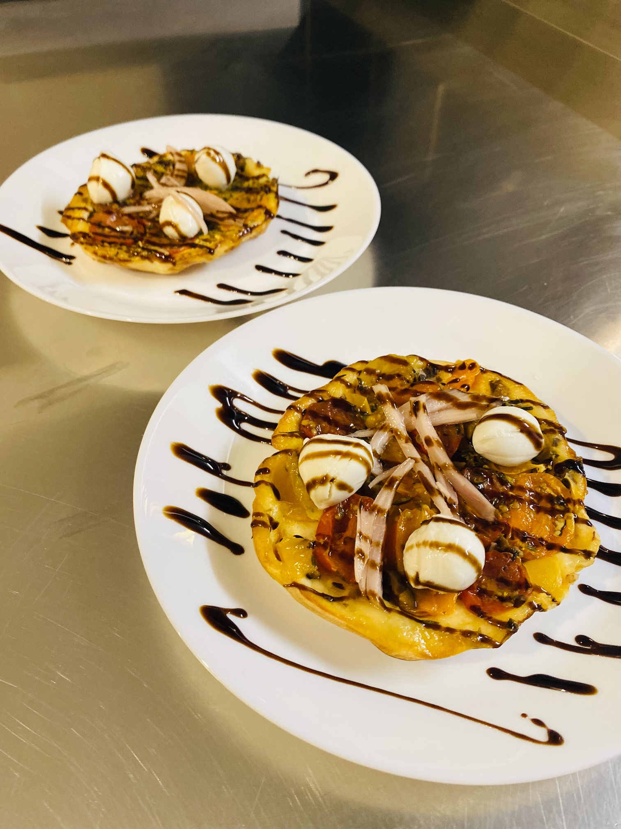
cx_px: 310
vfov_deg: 67.3
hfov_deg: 53.1
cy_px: 414
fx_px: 622
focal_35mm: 26
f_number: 1.8
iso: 250
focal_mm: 4.25
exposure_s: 1/50
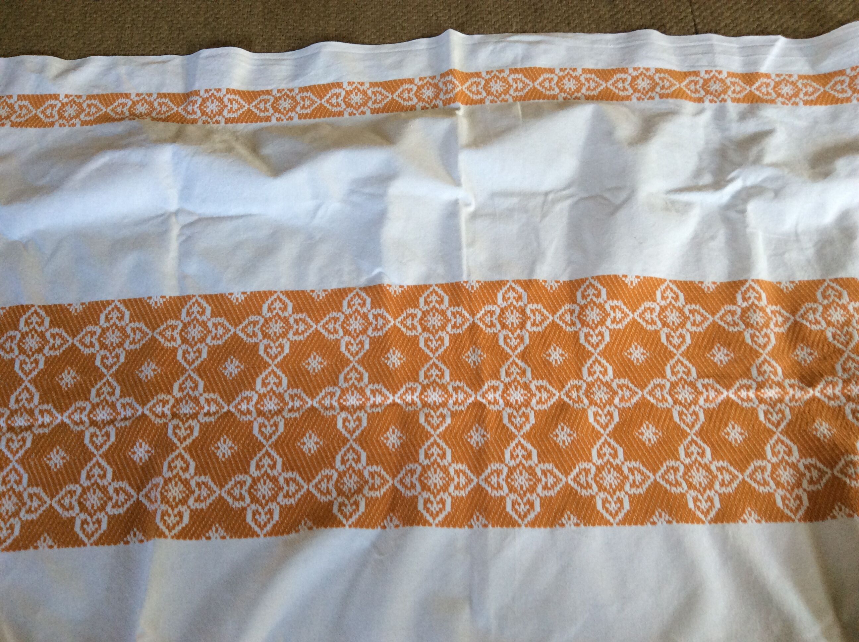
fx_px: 793
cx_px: 430
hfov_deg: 56.9
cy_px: 321
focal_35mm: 32
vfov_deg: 44.1
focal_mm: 3.3
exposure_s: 1/25
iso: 80
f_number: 2.4
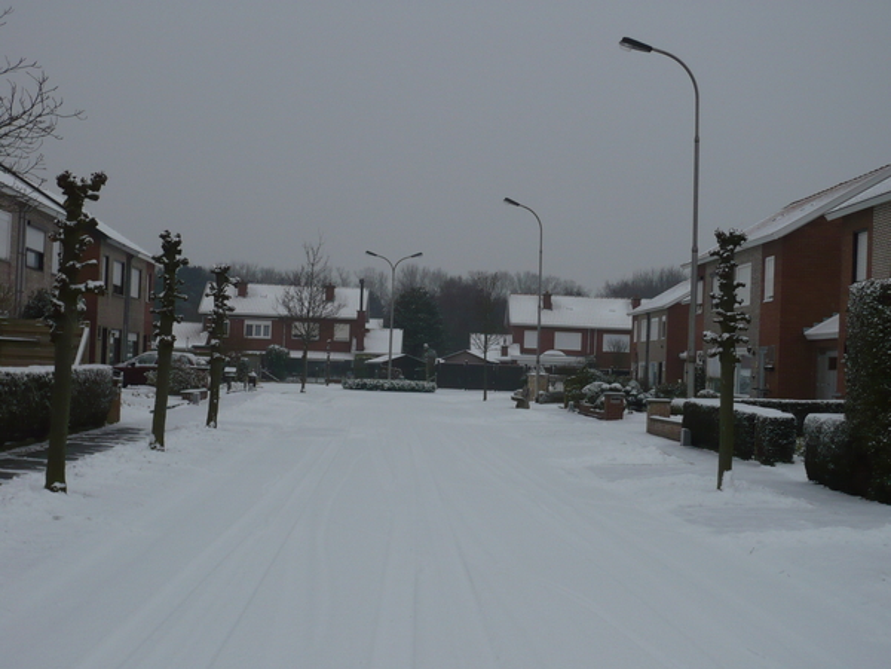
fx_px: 1544
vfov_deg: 24.4
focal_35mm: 60
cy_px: 334
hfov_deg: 32.2
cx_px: 446
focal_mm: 9.9
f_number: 10
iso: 100
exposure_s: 1/160
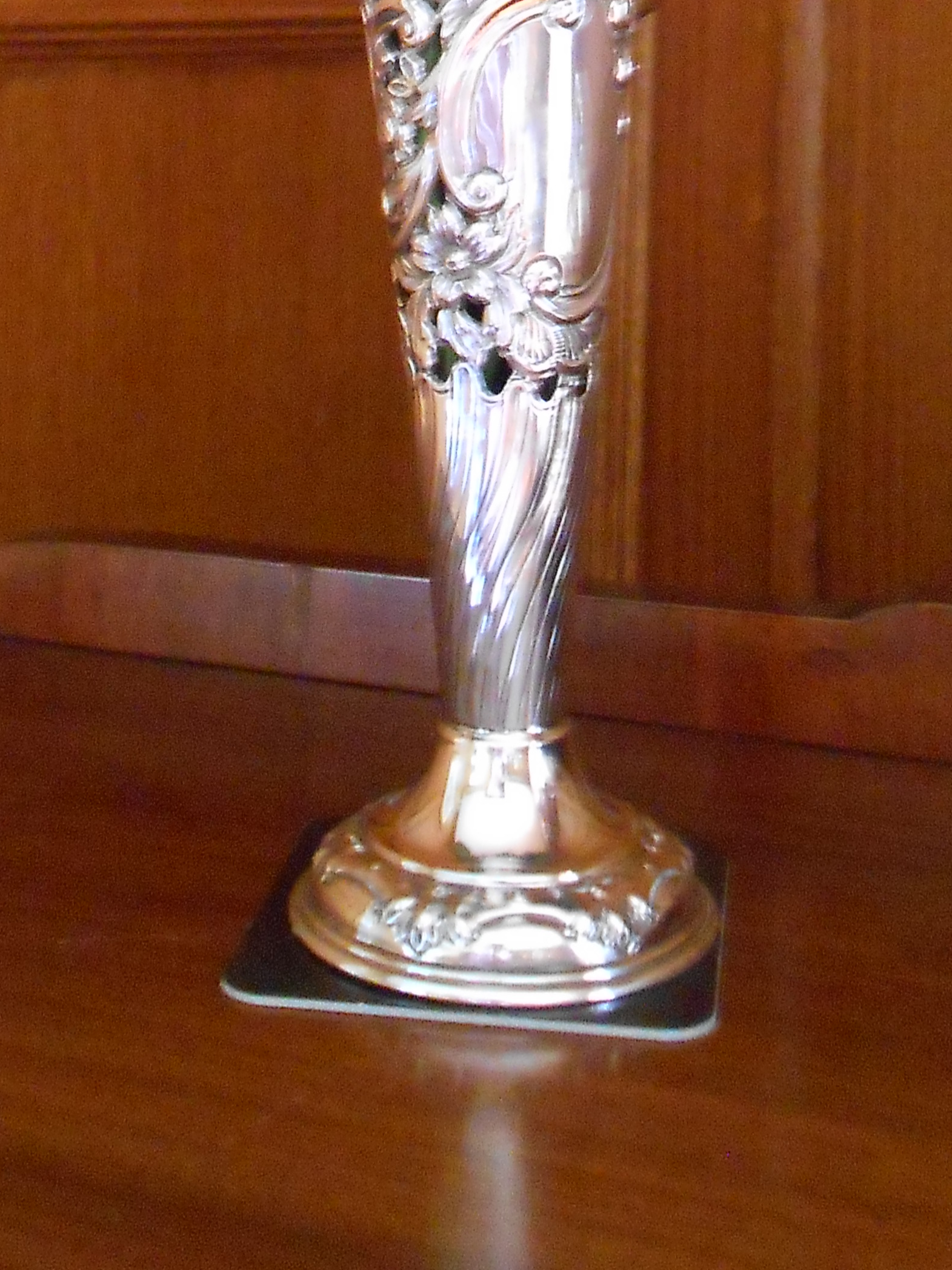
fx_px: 2420
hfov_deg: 22.3
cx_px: 454
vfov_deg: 27.2
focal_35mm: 66
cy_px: -91
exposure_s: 1/1.6
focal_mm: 5.3
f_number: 3.8
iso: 800
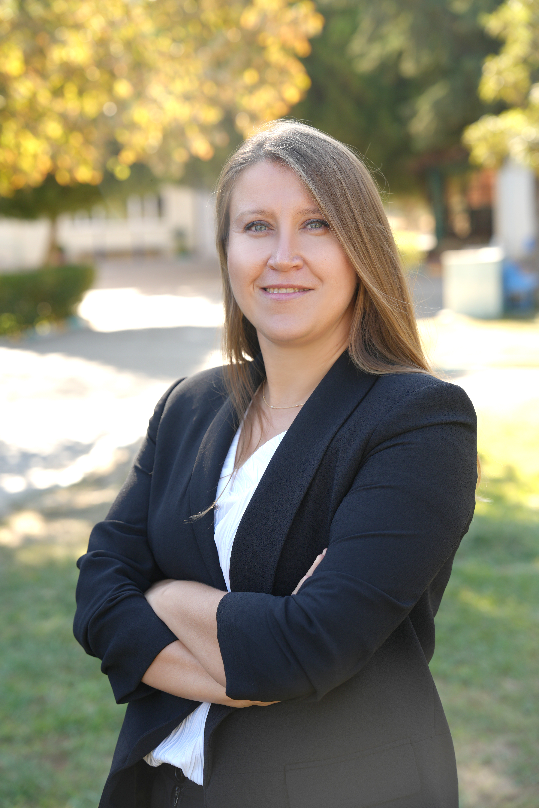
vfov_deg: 28.8
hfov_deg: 19.5
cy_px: 404
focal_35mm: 70
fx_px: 1572
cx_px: 270
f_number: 4
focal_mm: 70
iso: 100
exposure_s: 1/125
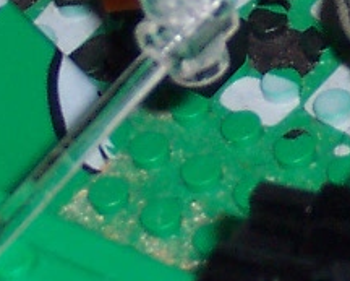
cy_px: -104
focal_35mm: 617
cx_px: 679
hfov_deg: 3.1
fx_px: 6394
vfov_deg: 2.5
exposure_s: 1/90
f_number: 4.8
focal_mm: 17.6
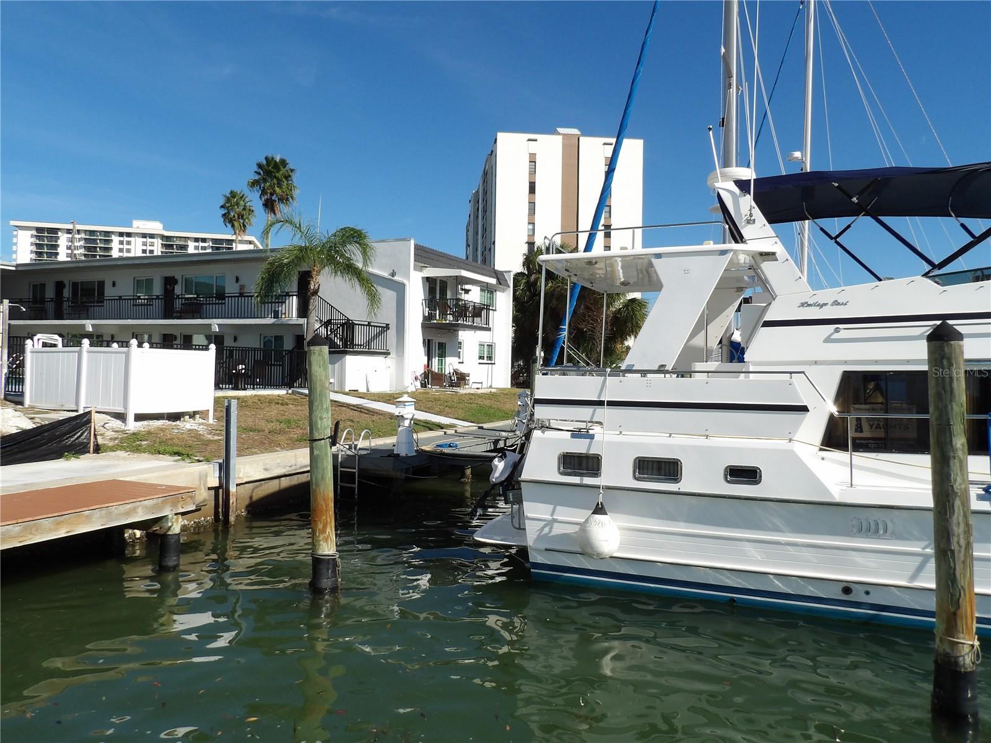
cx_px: 496
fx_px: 687
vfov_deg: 56.8
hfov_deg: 71.6
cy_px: 372
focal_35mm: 24
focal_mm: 4.3
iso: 100
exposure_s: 1/779
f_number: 4.6
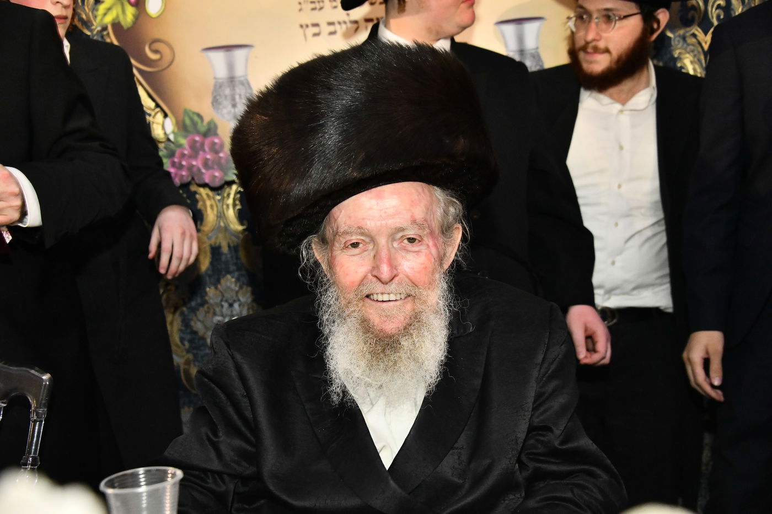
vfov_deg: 29.9
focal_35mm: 45
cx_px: 386
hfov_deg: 43.6
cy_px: 257
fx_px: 965
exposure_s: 1/100
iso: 3200
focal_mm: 45
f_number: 5.6
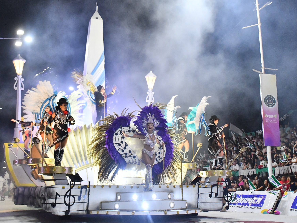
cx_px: 148
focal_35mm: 43
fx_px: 369
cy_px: 111
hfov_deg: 43.9
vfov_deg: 33.6
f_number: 3.8
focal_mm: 26
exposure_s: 1/800
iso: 5000
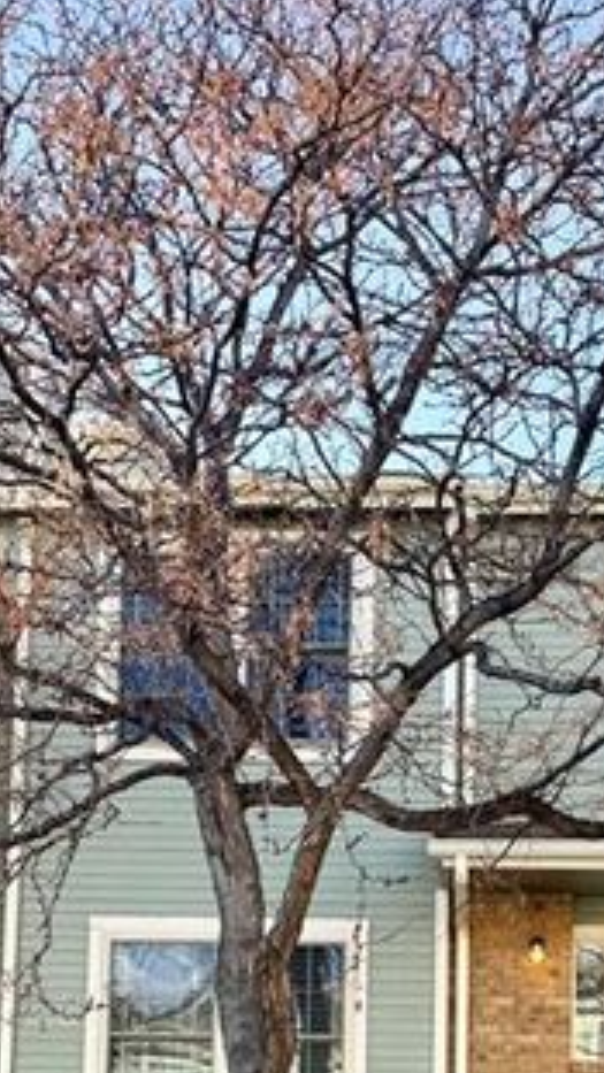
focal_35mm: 56
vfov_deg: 34.1
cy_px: 1064
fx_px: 1594
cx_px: 418
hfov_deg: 21.4
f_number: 1.78
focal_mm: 6.76
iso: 100
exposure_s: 1/955
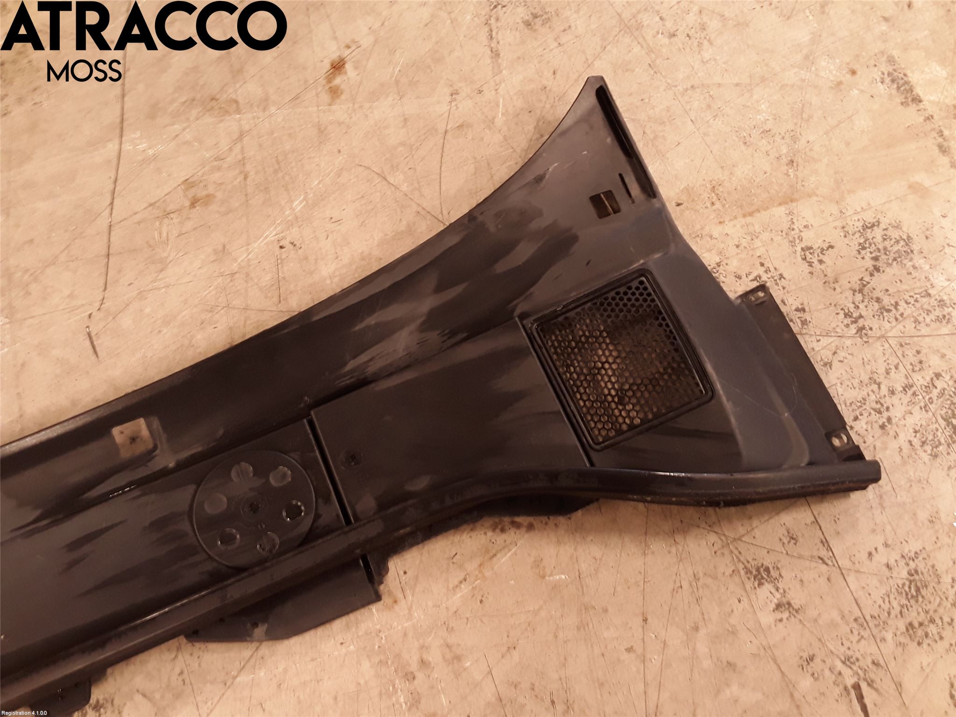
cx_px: 478
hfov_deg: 63.4
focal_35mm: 28
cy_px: 358
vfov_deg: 49.7
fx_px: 773
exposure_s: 1/17
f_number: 1.9
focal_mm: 2.91
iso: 100
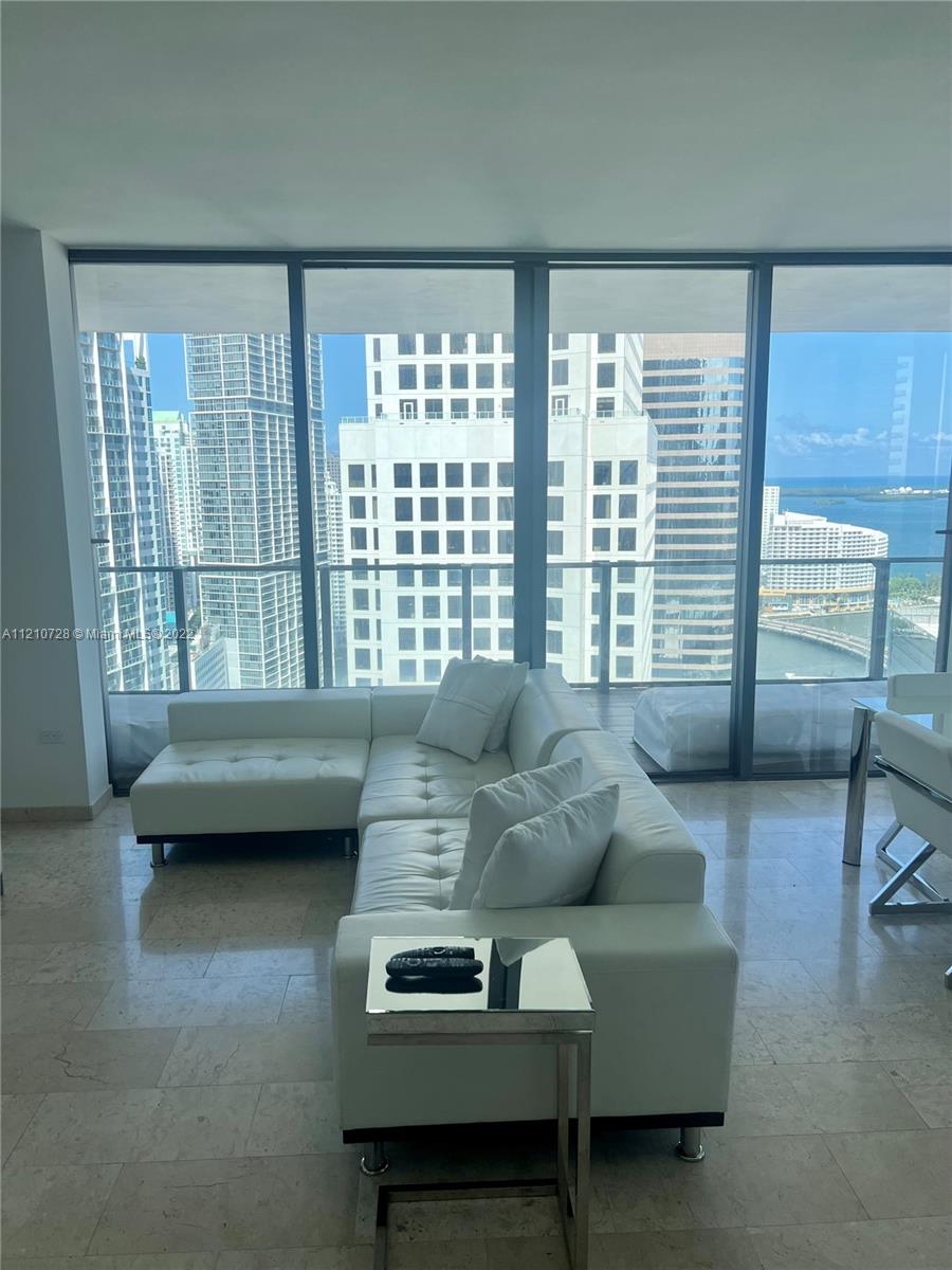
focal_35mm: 26
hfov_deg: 53.1
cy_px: 635
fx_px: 953
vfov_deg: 67.3
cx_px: 476
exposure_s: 1/1377
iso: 50
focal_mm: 5.7
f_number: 1.5
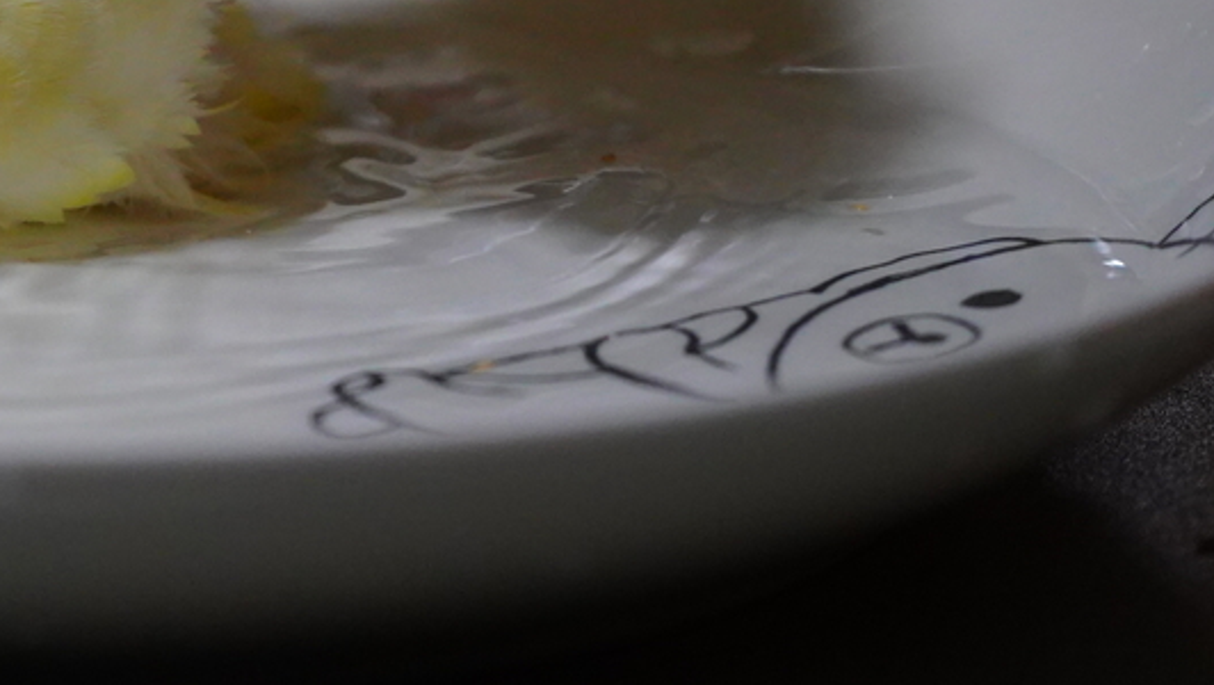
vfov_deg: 8.3
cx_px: -43
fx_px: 4638
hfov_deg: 14.6
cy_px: -148
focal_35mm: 144
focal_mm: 61
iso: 5000
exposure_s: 1/800
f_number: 5.6
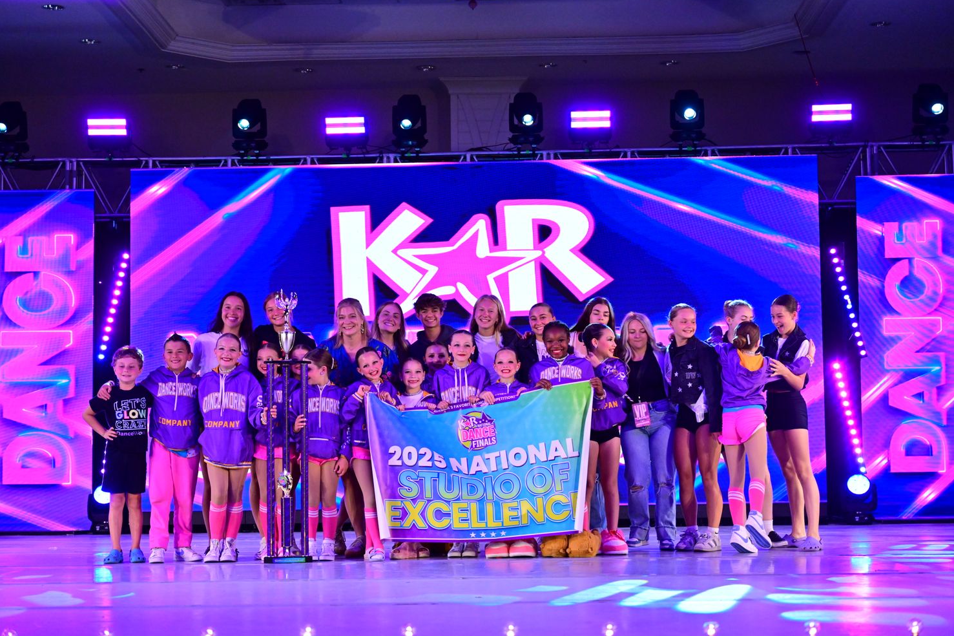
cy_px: 318
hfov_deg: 31.4
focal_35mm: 64
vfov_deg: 21.2
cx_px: 473
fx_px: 1696
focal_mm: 63
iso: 3200
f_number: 3.2
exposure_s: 1/1000
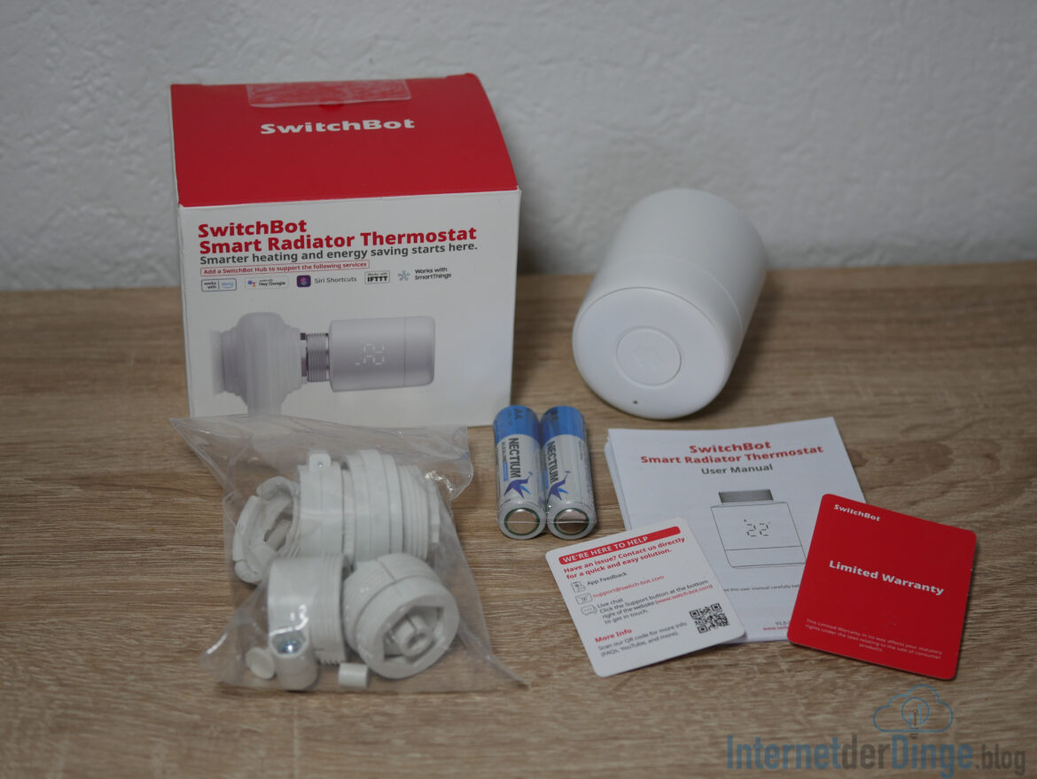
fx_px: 1799
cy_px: 390
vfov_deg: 24.4
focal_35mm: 60
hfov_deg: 32.2
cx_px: 518
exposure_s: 1/100
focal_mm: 30
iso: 200
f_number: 2.8
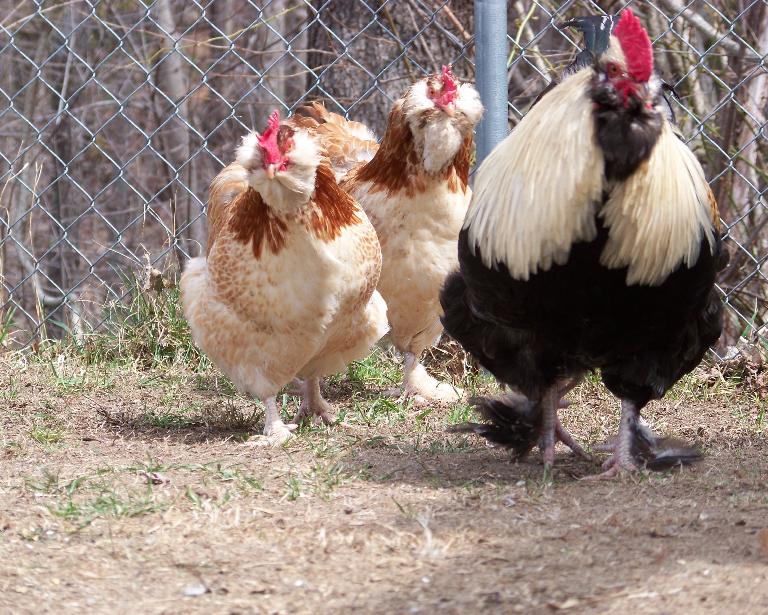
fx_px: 4091
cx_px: 382
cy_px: 307
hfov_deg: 10.7
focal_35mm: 180
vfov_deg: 8.6
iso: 64
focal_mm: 27.5
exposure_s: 1/250
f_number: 3.6
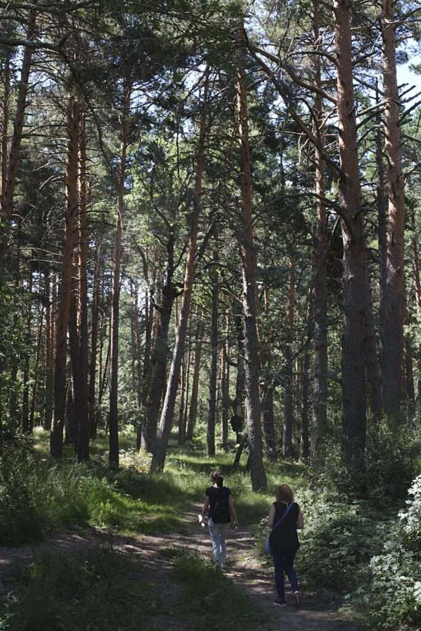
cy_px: 316
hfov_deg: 29.3
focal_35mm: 46
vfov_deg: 42.7
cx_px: 210
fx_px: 807
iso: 400
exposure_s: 1/60
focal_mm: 30.8
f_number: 10
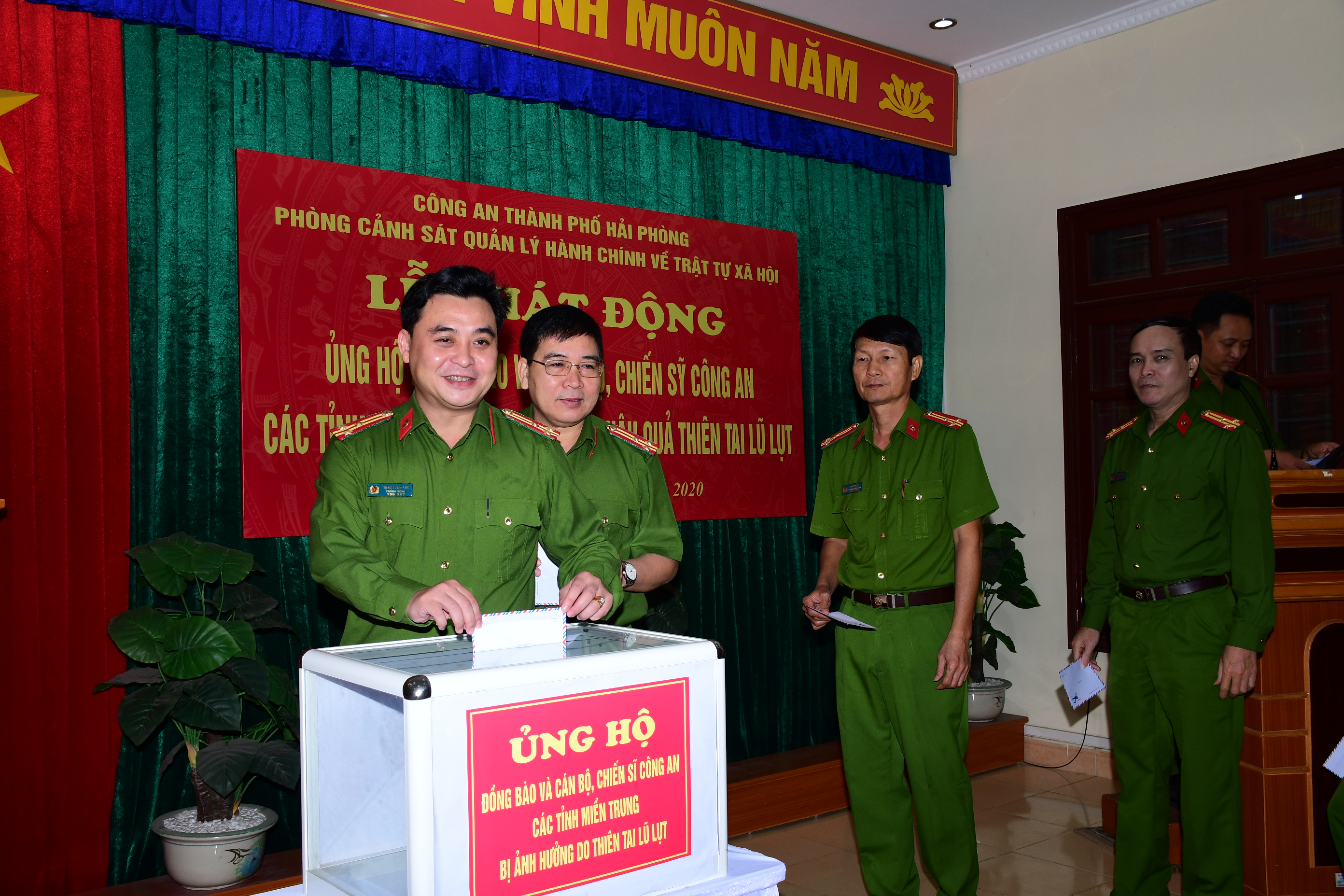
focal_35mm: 34
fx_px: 1288
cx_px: 672
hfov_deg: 55.1
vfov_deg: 38.4
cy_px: 448
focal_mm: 23
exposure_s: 1/200
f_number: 6.3
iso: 400
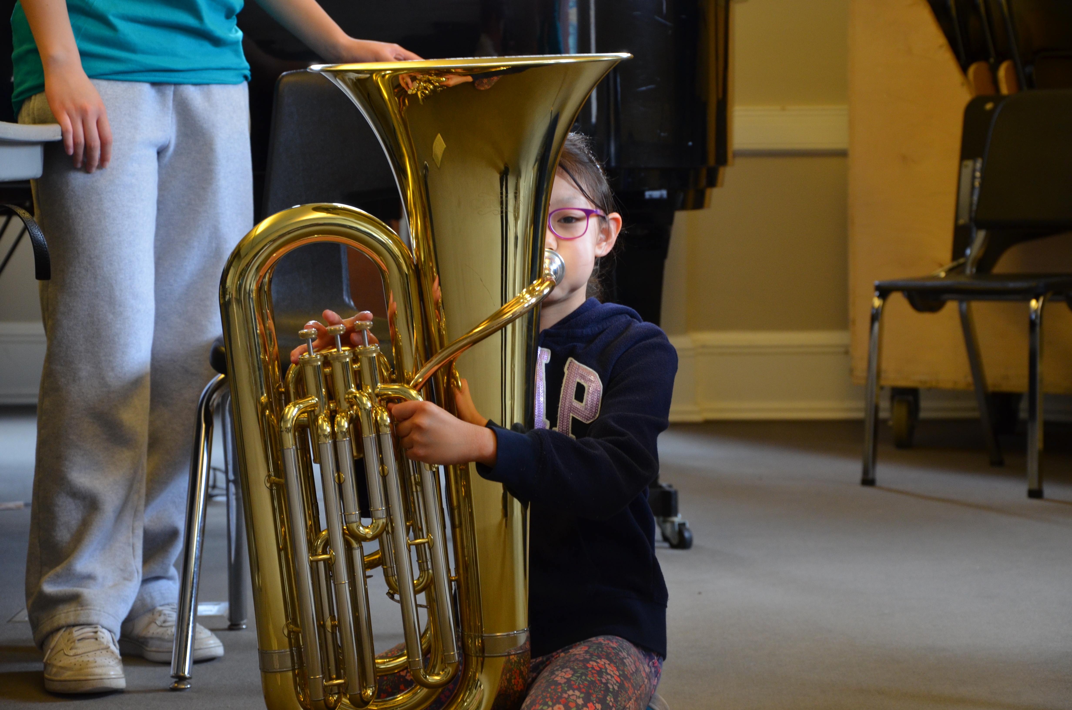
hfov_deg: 19.5
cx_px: 536
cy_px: 355
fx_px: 3120
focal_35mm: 105
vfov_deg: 13.0
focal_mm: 70
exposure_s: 1/30
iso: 800
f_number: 5.3
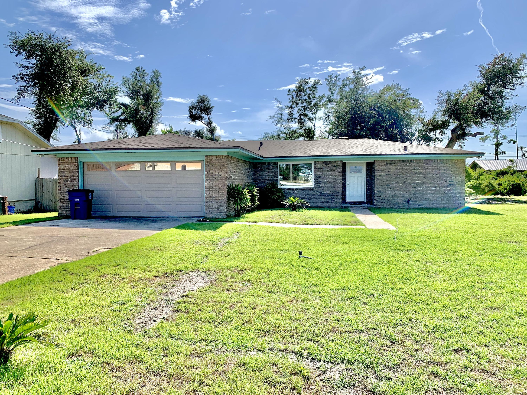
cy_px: 198
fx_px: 396
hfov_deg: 67.3
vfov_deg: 53.1
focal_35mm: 26
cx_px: 264
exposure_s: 1/3289
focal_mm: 4.25
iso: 25
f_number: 1.8
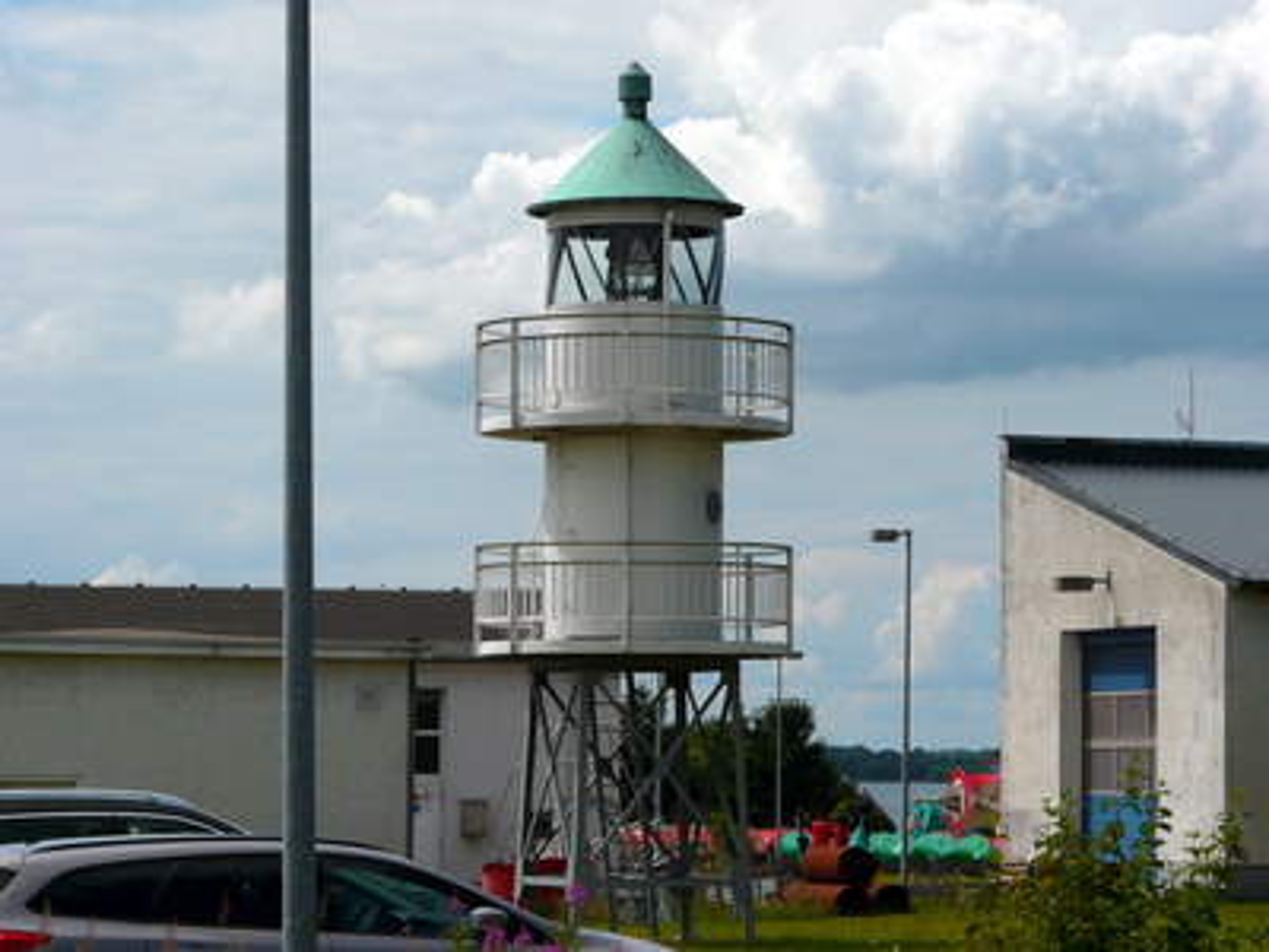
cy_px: 476
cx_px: 634
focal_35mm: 135
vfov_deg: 11.0
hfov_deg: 14.6
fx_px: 4949
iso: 100
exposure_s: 1/500
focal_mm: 22.1
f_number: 8
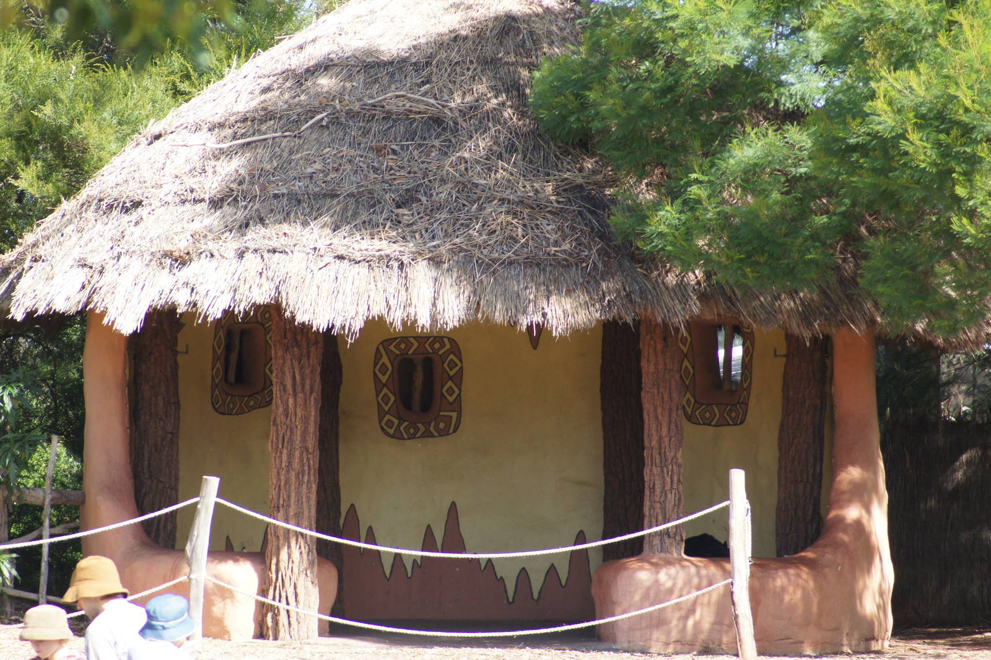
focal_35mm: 375
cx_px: 496
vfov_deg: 3.7
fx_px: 10317
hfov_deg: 5.5
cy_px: 330
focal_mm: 250
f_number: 5.6
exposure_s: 1/400
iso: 500
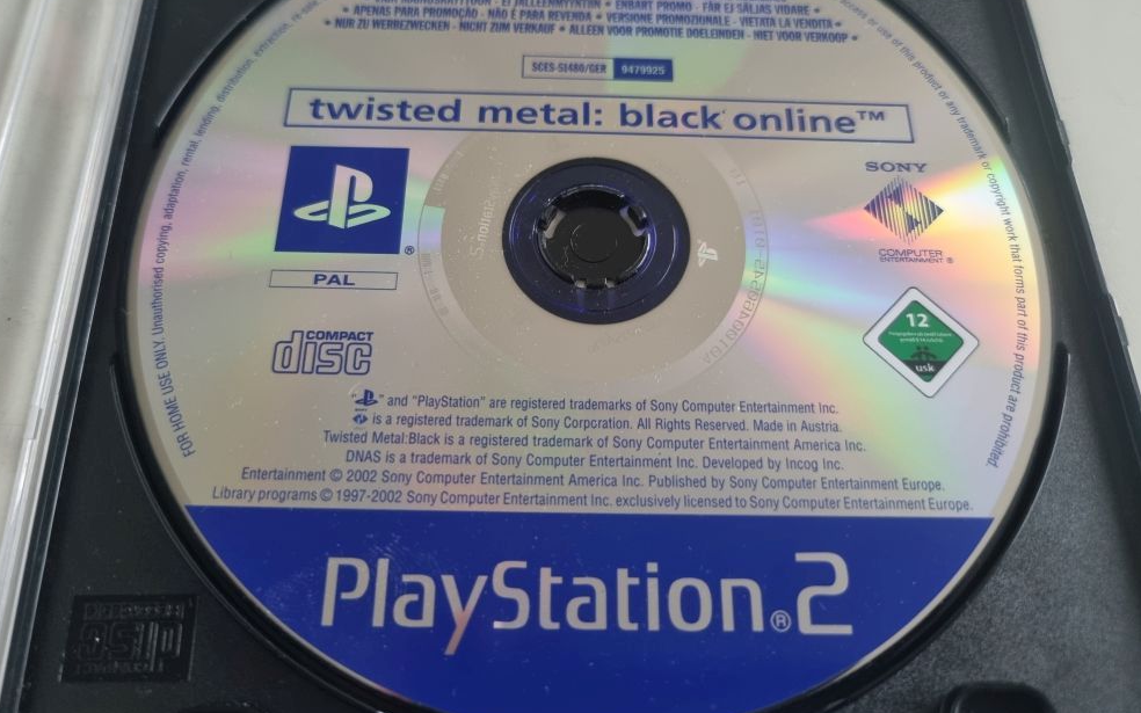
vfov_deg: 44.3
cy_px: 289
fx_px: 871
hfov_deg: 66.5
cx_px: 565
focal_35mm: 28
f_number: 1.8
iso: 320
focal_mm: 5.4
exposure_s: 1/50
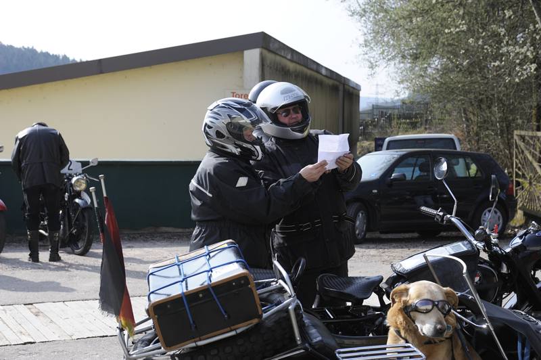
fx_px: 1051
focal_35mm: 70
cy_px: 180
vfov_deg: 19.4
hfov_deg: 28.9
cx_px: 270
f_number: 8
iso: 200
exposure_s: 1/320
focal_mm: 70
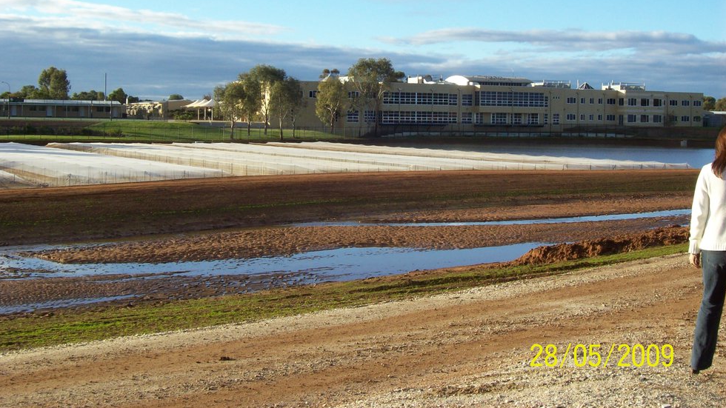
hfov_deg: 41.3
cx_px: 357
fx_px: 962
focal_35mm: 50
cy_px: 132
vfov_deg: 23.8
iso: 80
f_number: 5.4
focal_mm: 7.6
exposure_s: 1/248
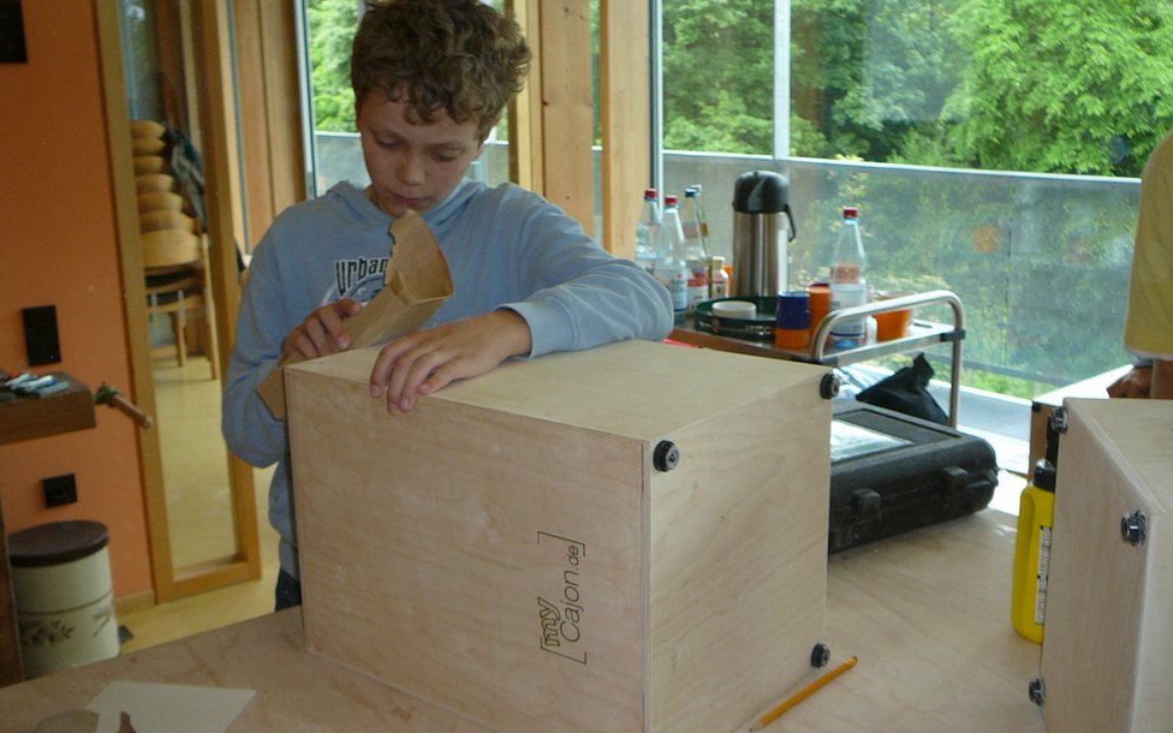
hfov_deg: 51.5
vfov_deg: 33.5
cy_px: 412
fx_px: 1215
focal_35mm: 38
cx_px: 578
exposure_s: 1/80
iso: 80
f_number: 2.8
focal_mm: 5.2
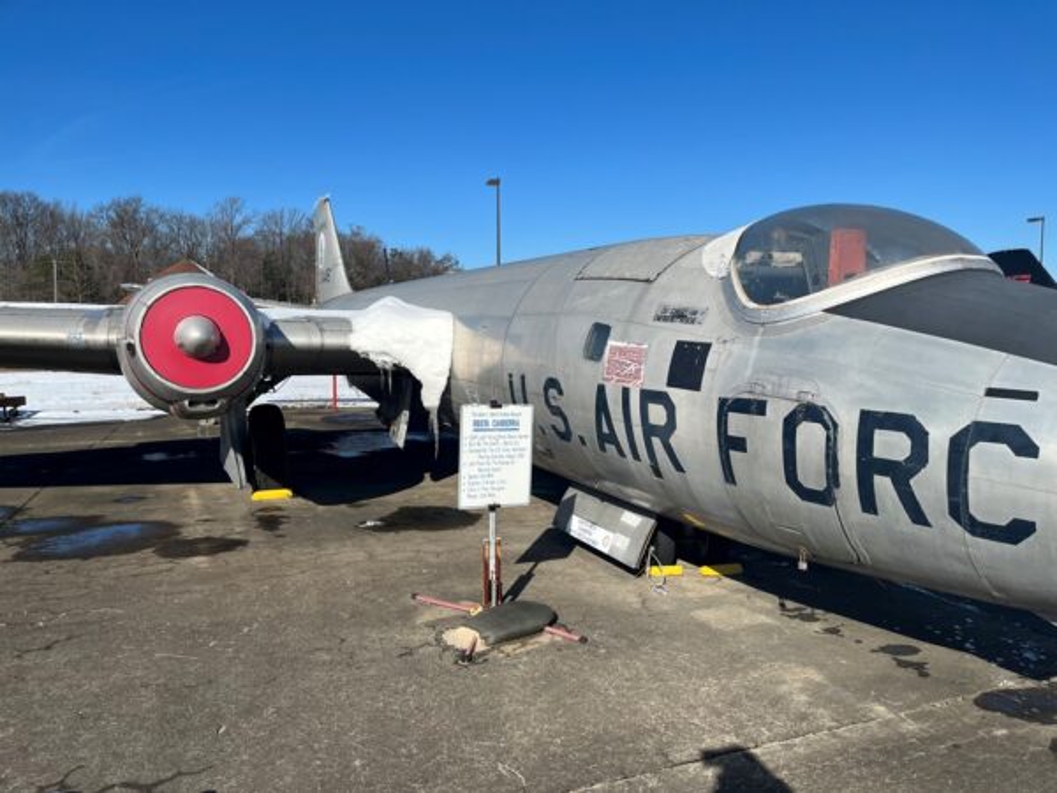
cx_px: 528
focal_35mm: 26
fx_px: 794
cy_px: 396
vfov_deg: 53.1
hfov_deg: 67.3
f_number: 1.6
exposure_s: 1/5556
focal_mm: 5.1
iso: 50
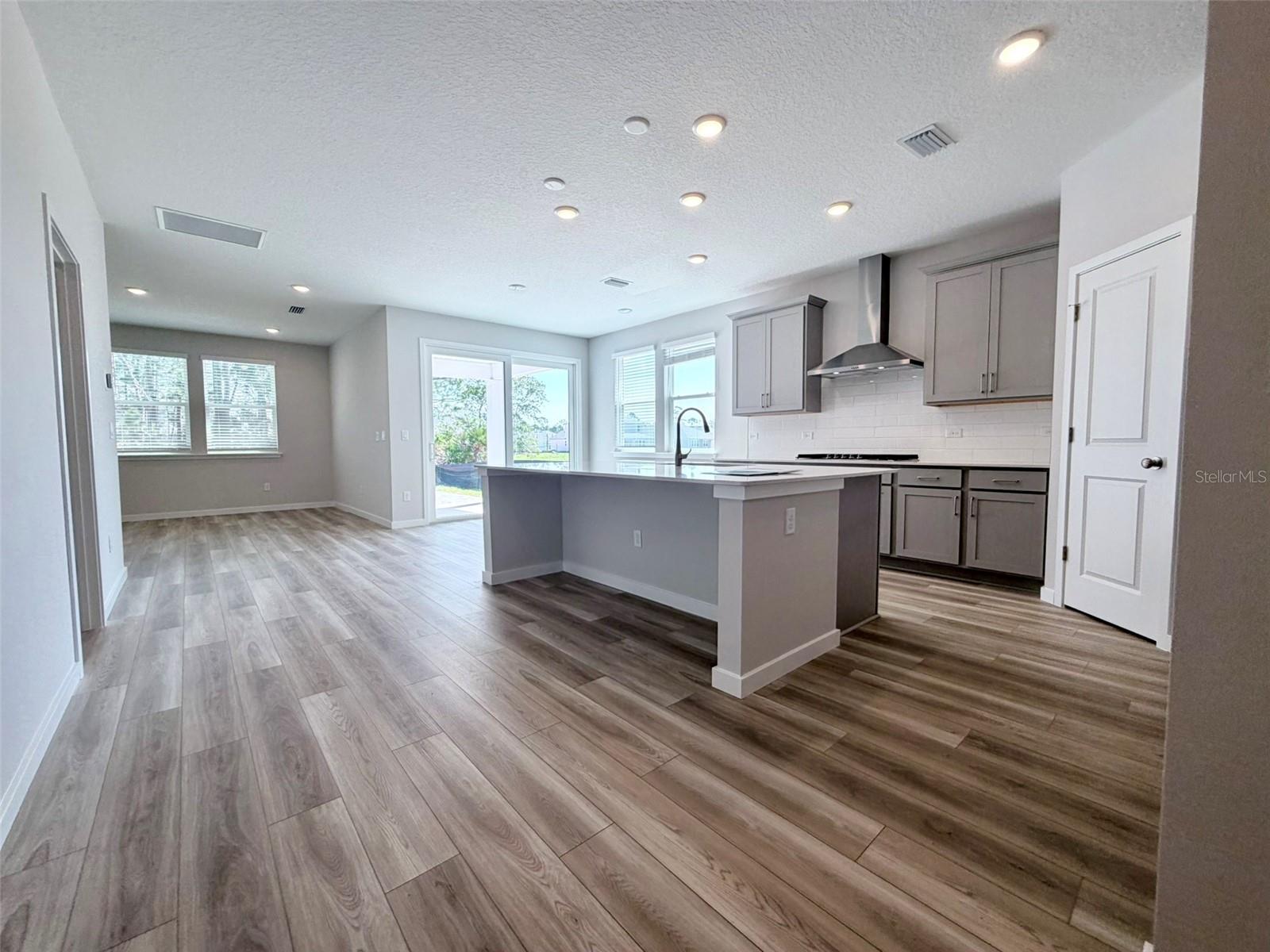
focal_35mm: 14
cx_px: 635
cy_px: 476
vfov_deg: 85.7
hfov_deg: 102.1
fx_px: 514
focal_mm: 2.22
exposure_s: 1/120
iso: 50
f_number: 2.2
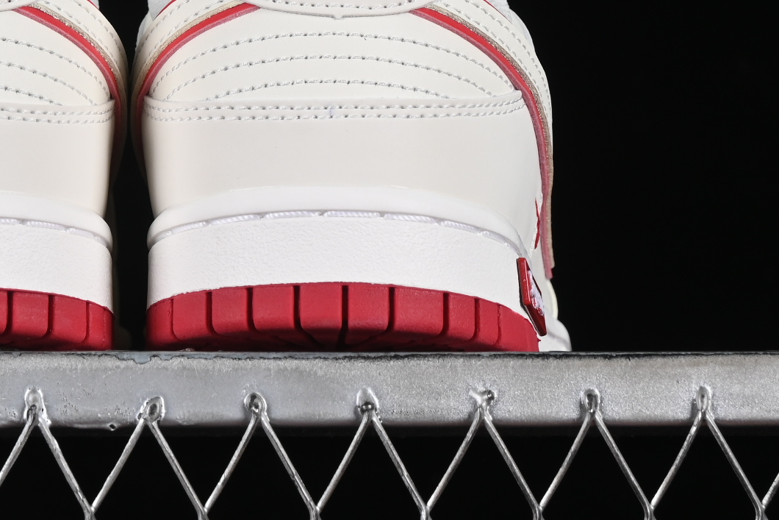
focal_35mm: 197
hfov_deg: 10.4
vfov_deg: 6.9
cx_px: 127
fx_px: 4263
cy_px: -81
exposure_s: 1/80
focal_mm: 50
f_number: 8
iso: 160
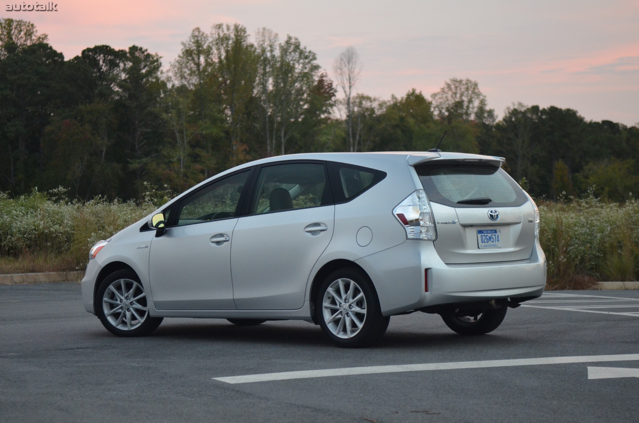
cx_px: 320
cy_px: 212
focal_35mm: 82
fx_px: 1461
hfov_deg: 24.7
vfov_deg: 16.5
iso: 1600
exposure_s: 1/40
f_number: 2.8
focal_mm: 55
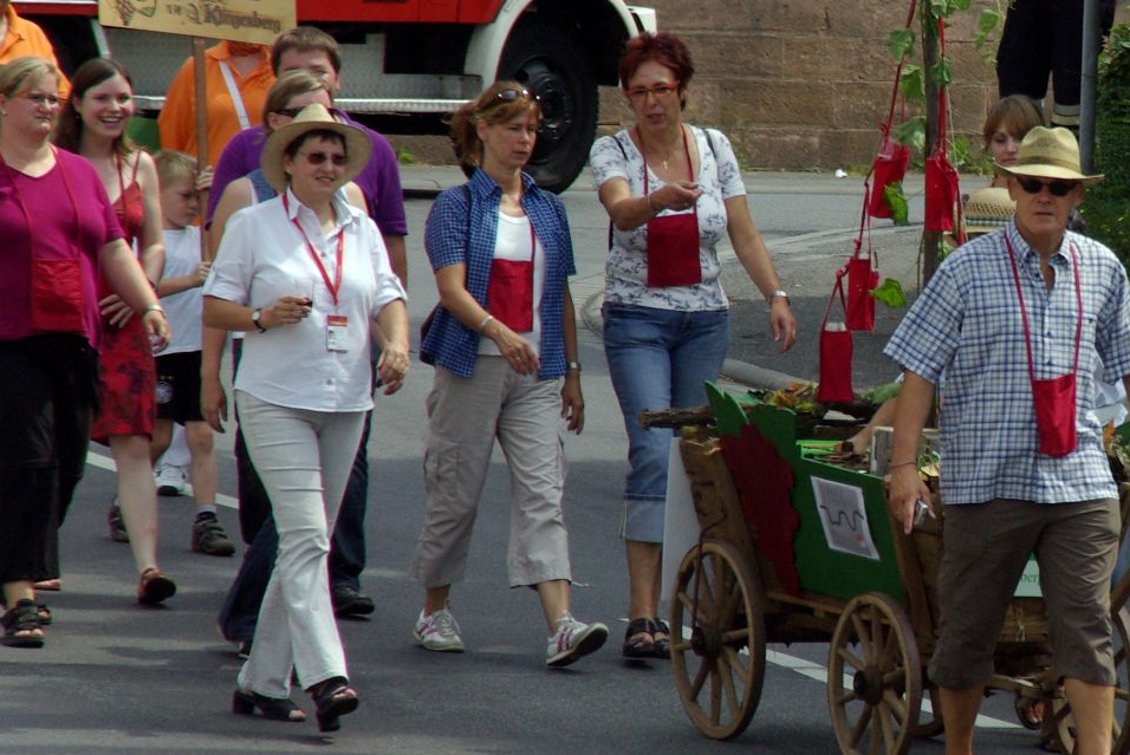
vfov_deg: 2.1
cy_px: 357
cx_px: 1096
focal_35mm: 643
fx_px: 20198
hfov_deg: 3.2
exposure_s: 1/500
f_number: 8
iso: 400
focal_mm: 200
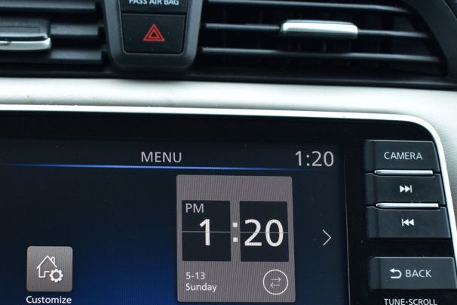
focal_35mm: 71
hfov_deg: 28.2
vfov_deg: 19.1
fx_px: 901
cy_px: 208
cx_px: 133
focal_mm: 28
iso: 400
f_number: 5.6
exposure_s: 1/125
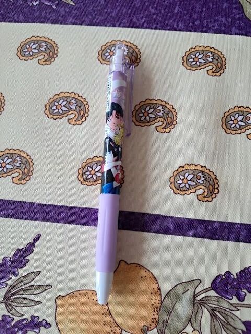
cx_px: 126
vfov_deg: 65.3
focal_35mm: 27
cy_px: 167
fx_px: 261
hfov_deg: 51.4
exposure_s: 1/50
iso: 160
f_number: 1.8
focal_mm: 4
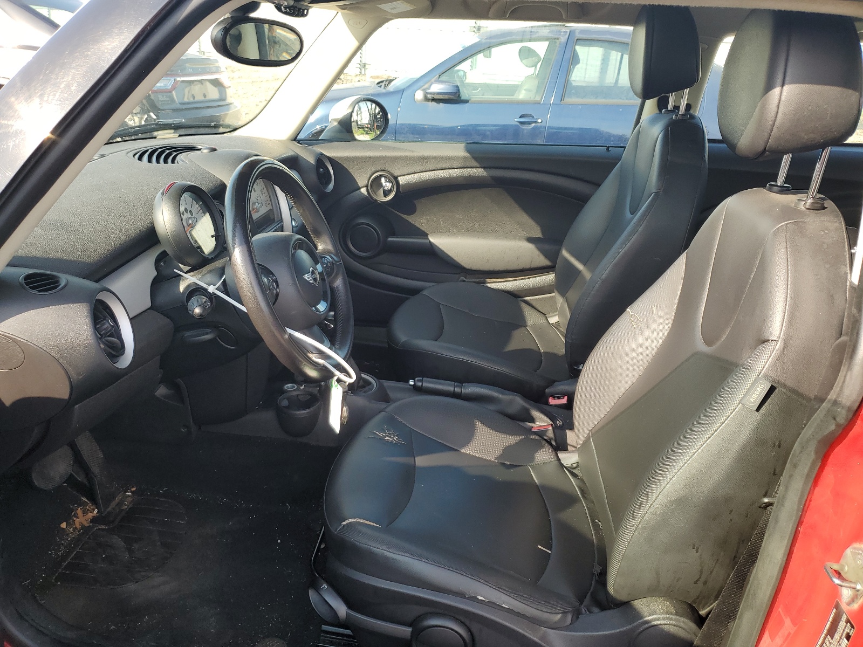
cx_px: 432
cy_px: 324
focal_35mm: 26
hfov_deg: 67.3
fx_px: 648
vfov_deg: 53.1
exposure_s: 1/476
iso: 50
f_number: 1.5
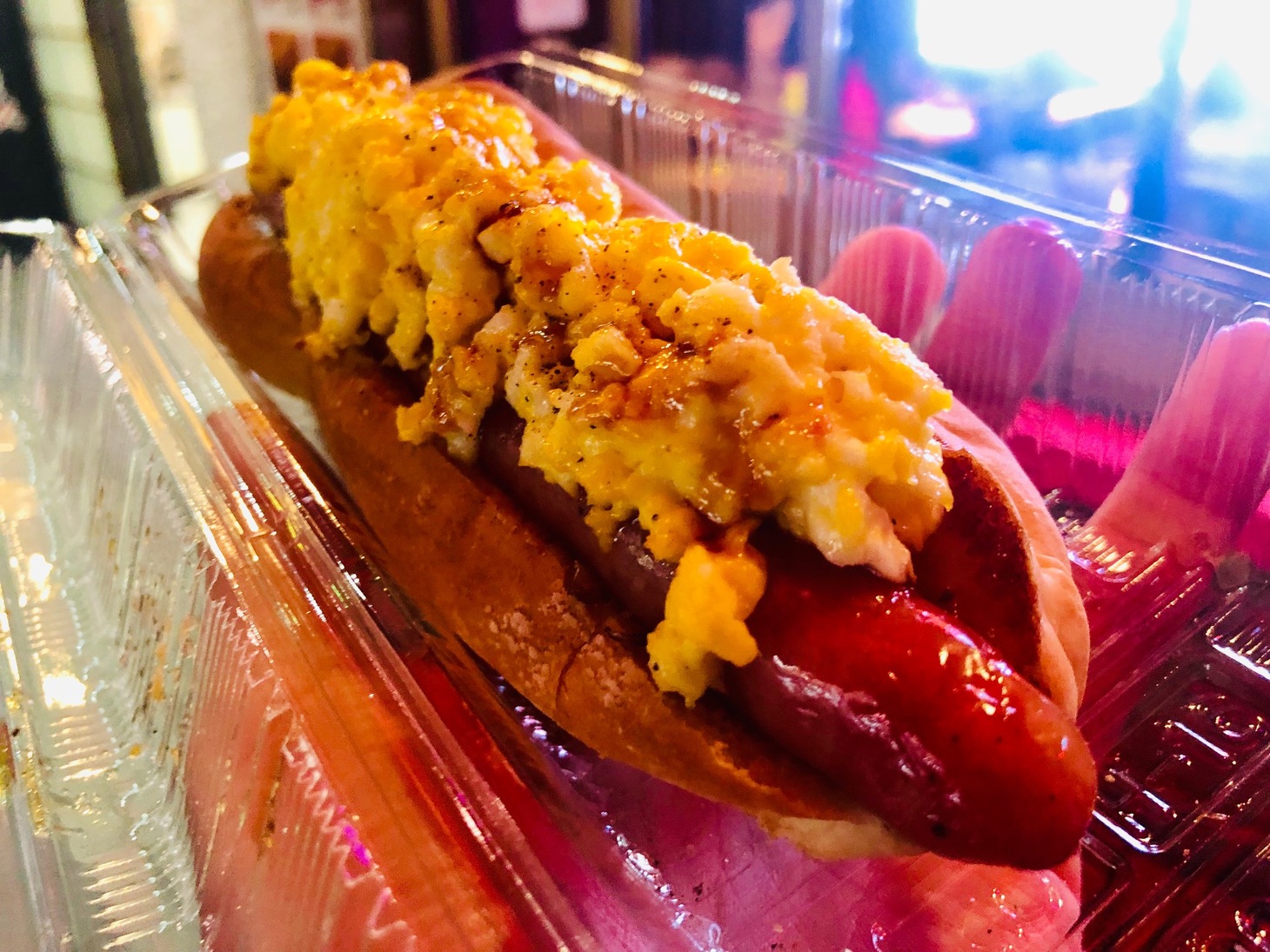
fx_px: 1027
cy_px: 476
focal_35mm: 28
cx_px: 635
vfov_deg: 49.7
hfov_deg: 63.4
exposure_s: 1/14
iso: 100
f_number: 1.8
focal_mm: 4
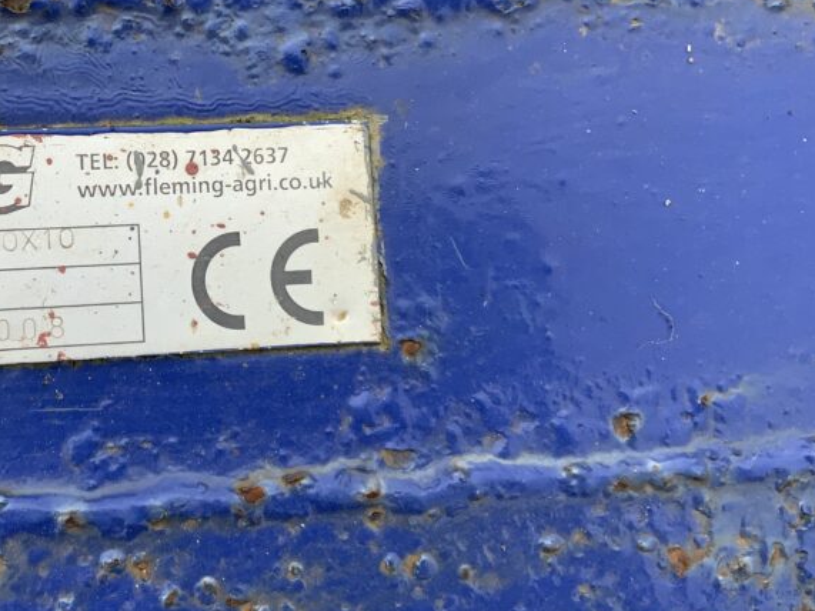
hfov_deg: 35.3
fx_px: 1224
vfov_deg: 27.7
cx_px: 134
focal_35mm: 52
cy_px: 167
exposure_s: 1/635
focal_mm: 3
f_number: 1.8
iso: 16
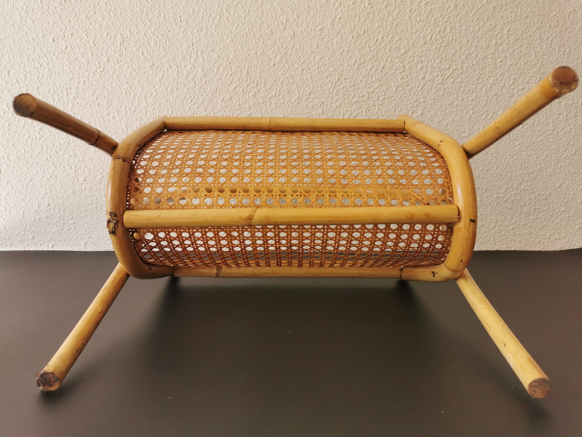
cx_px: 291
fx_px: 454
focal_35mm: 27
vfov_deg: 51.4
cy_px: 218
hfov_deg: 65.3
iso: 50
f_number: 1.8
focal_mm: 5.58
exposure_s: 1/130
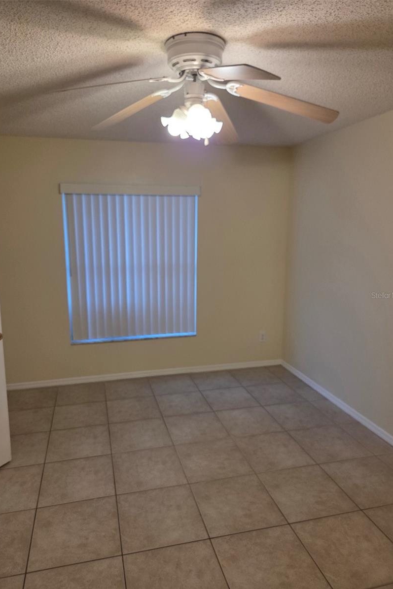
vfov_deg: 73.8
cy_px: 295
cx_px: 184
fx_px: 393
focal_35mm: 24
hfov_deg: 53.1
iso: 320
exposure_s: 1/120
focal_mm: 5.4
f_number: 1.8
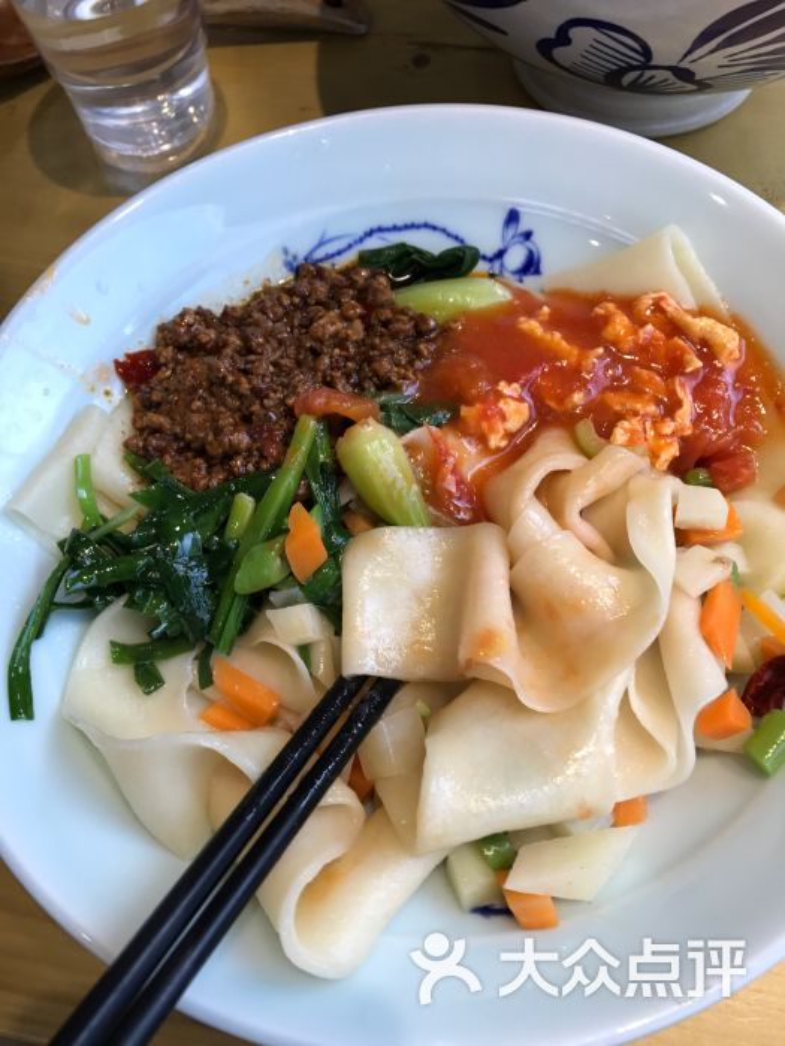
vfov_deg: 63.4
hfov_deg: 49.7
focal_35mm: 28
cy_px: 523
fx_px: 847
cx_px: 392
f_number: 1.8
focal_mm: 3.99
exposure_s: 1/50
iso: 25
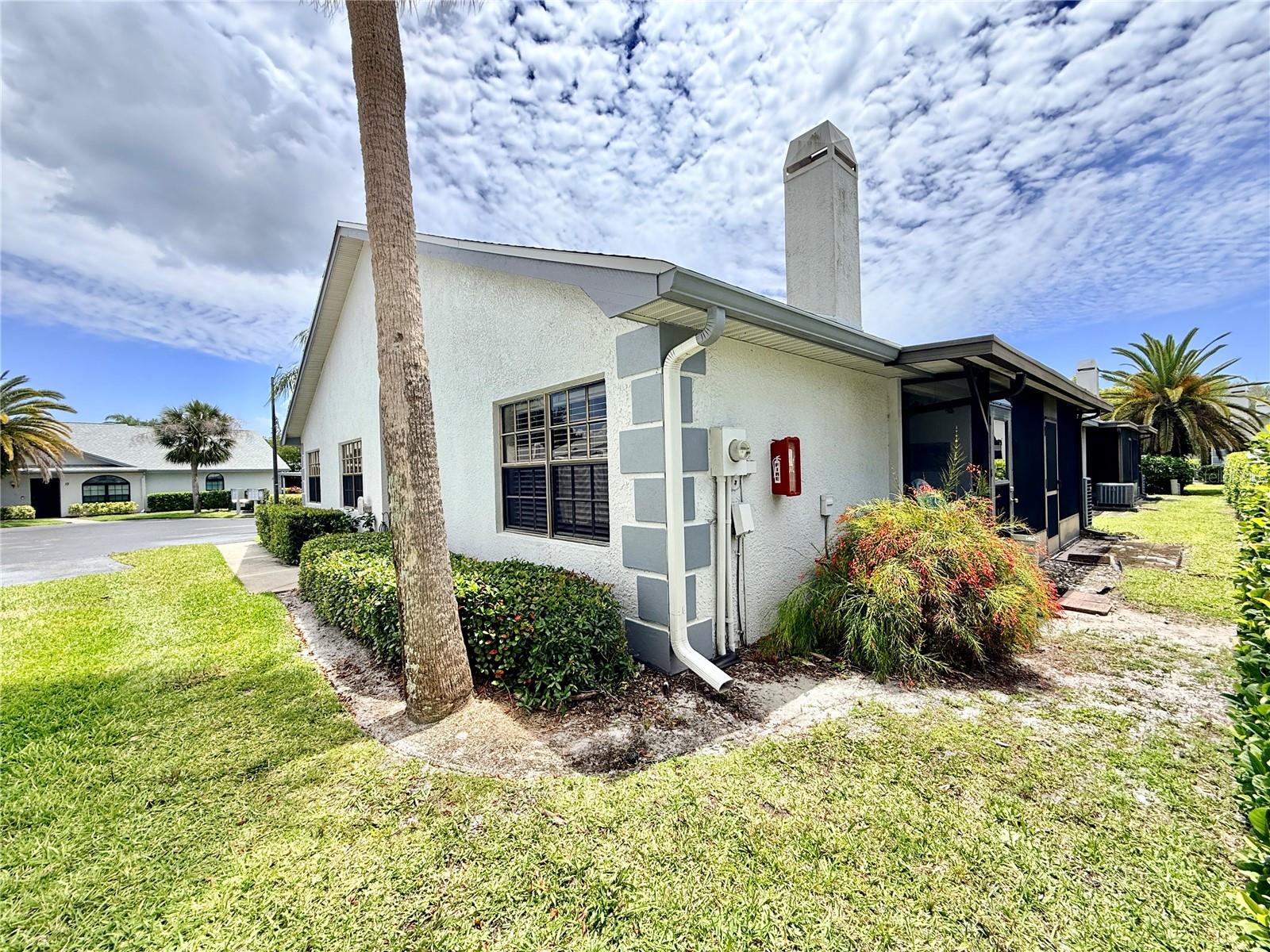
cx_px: 635
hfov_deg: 102.1
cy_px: 476
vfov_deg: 85.7
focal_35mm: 14
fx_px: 514
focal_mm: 2.22
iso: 50
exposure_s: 1/1211
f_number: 2.2
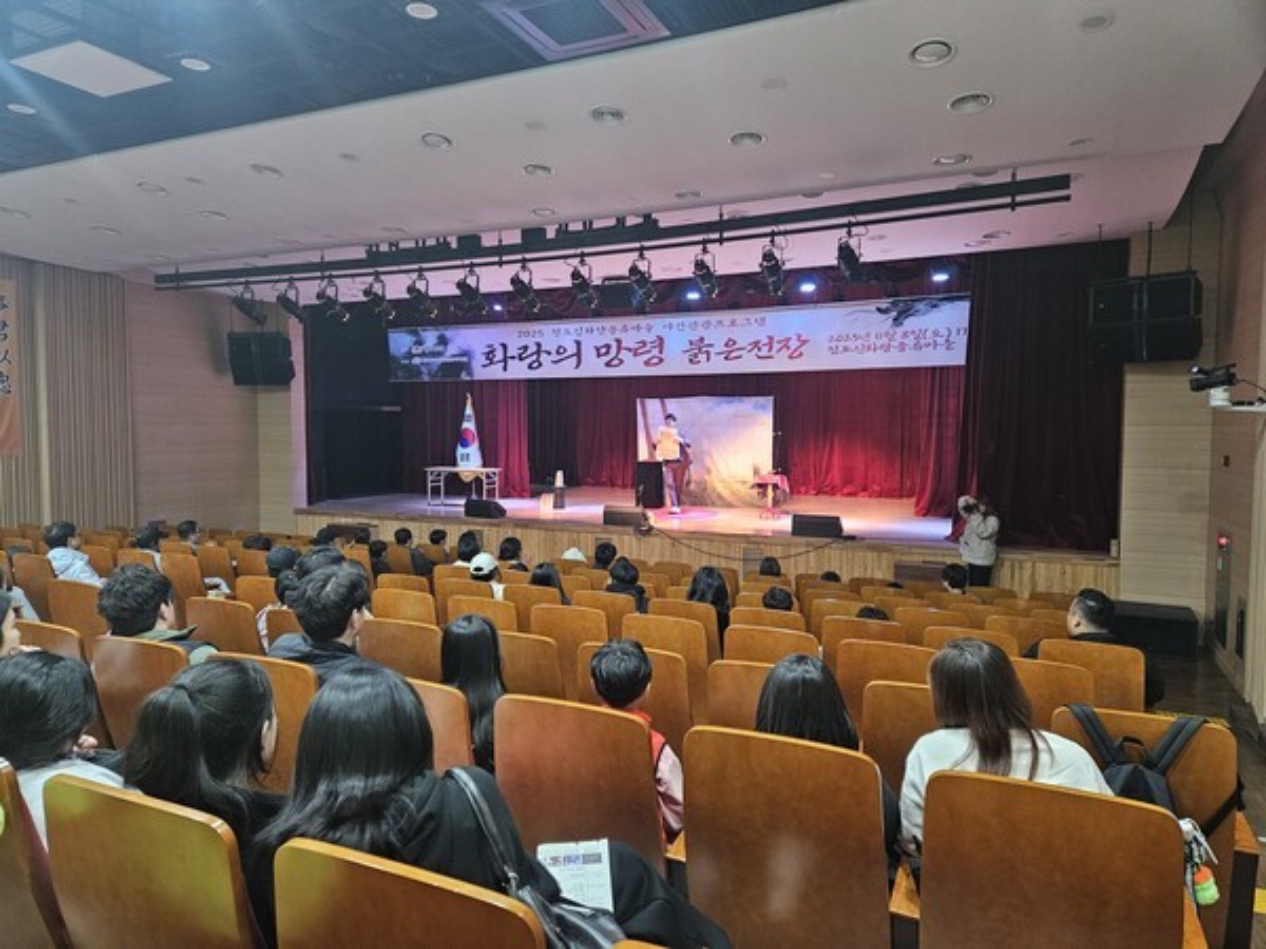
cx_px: 633
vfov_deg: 58.9
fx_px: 841
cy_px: 474
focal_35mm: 23
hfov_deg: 73.9
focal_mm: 5.4
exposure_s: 1/40
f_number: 1.8
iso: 640
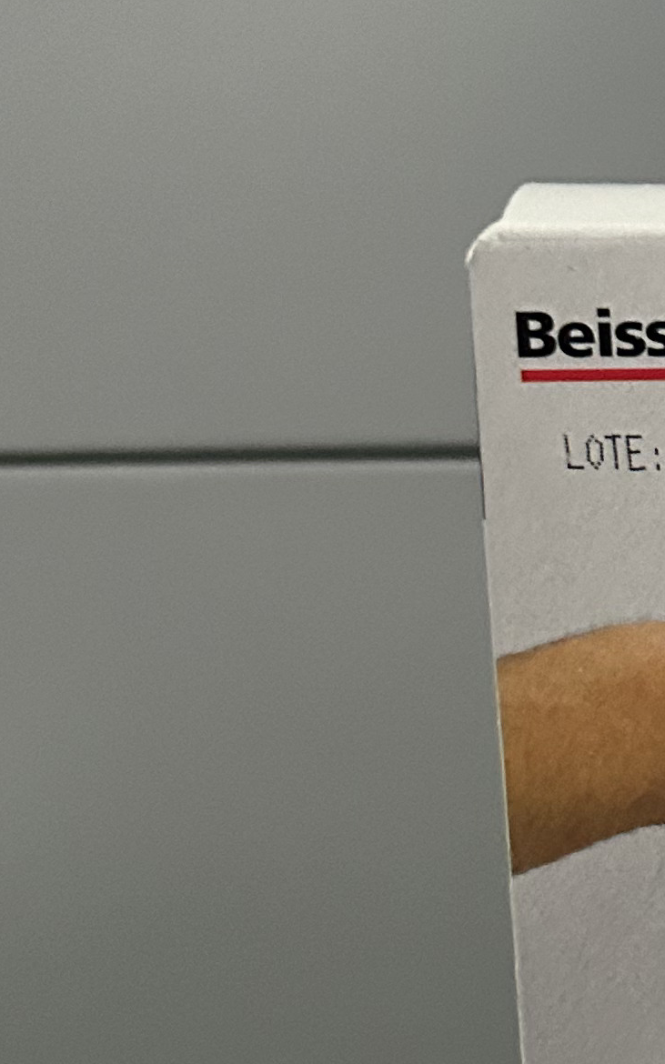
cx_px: 1168
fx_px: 2755
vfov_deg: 21.5
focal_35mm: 95
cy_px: 889
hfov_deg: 12.6
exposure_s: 1/57
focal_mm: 5.7
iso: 500
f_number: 1.5
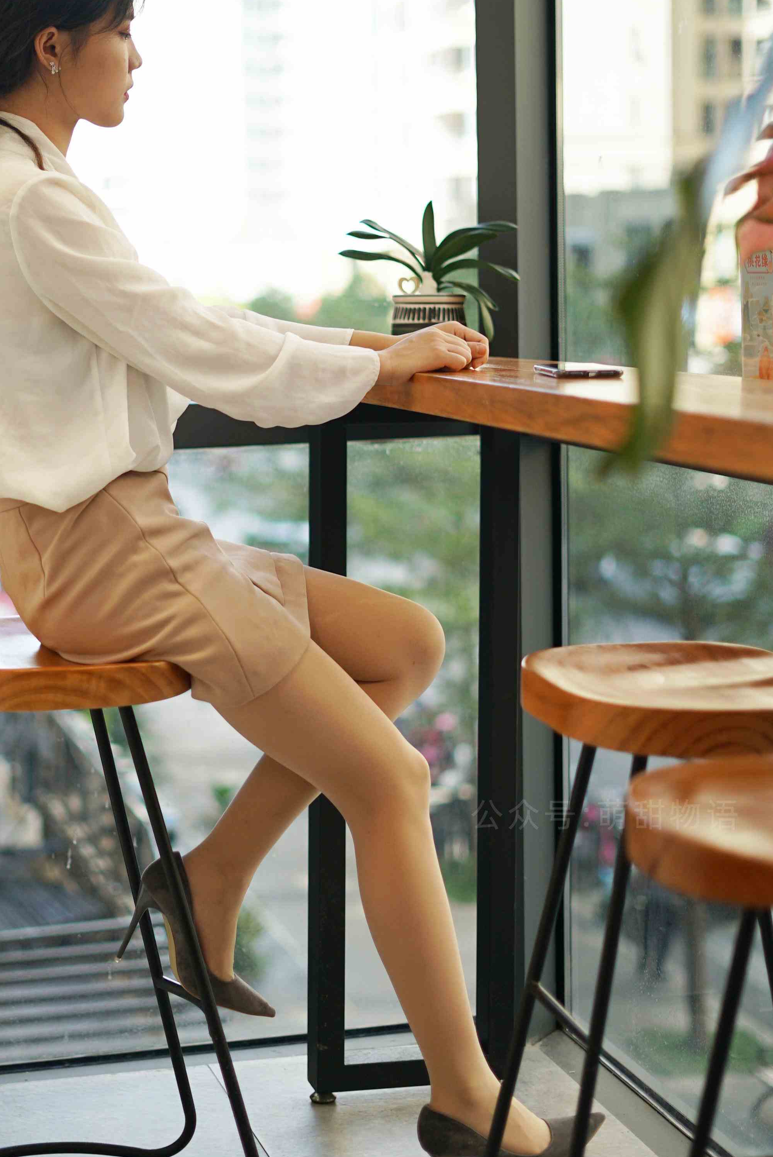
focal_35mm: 71
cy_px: 538
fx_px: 2284
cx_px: 238
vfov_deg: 28.4
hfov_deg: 19.1
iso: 200
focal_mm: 50
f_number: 1.8
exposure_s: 1/320
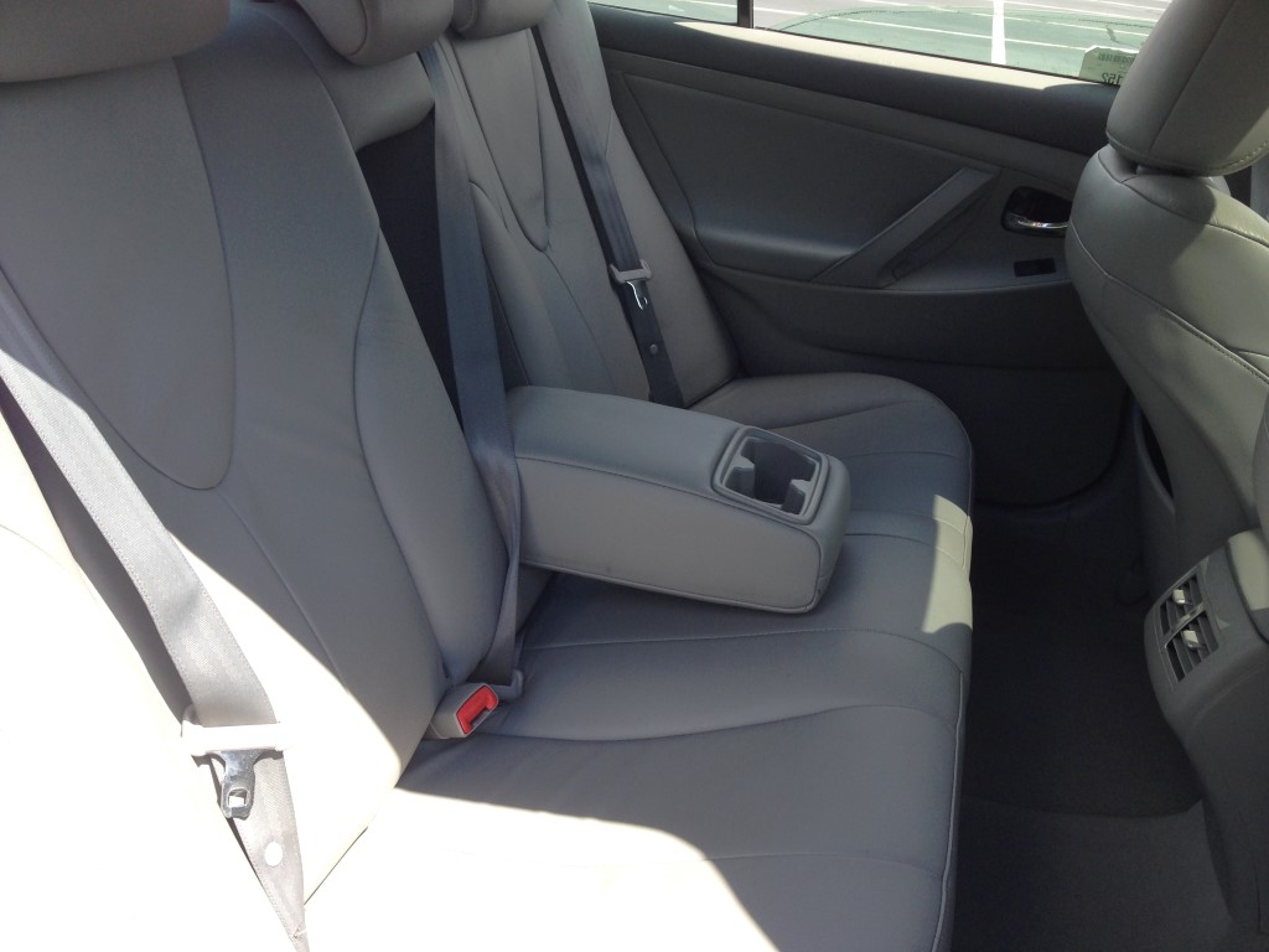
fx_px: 1210
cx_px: 634
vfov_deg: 42.9
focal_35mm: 33
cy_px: 476
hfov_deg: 55.4
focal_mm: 4.12
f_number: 2.4
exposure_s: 1/345
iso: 50
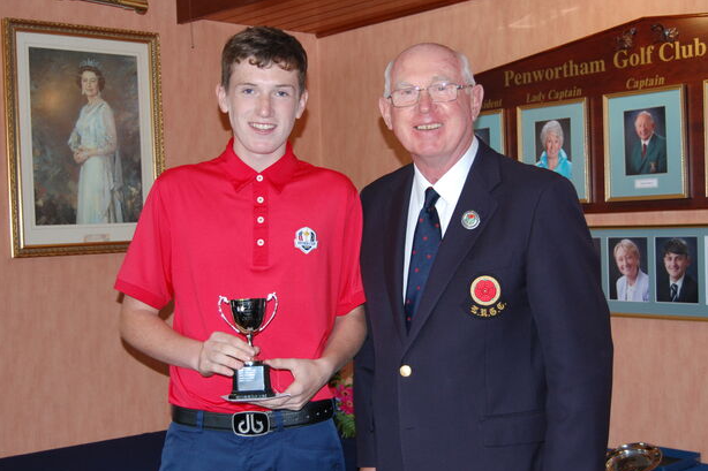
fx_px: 983
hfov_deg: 39.6
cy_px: 234
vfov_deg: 27.0
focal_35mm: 50
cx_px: 346
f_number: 4.5
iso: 400
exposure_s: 1/60
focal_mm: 32
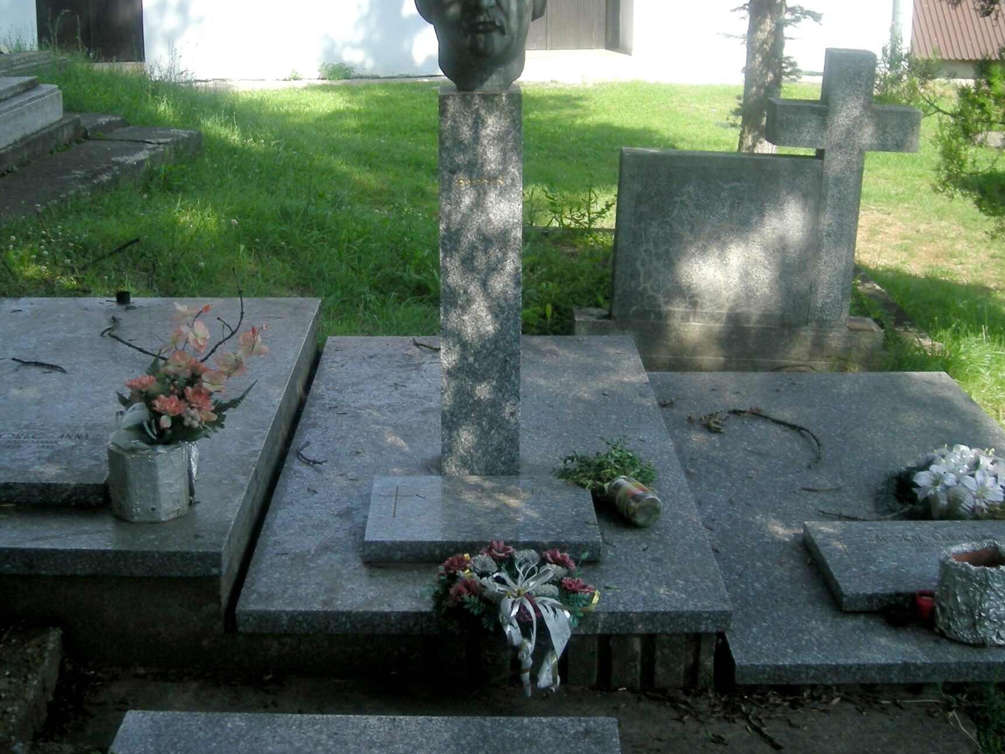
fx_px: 1510
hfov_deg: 36.8
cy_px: 255
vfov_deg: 27.9
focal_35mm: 52
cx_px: 439
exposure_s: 1/450
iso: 50
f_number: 2.8
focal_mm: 5.7
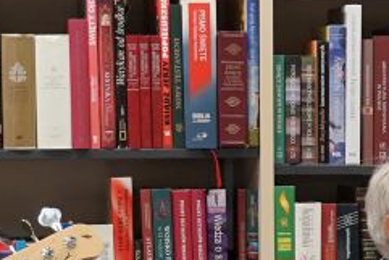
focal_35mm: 229
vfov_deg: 5.9
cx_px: 441
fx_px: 2476
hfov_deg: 8.9
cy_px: 523
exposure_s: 1/160
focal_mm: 36
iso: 2000
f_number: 4
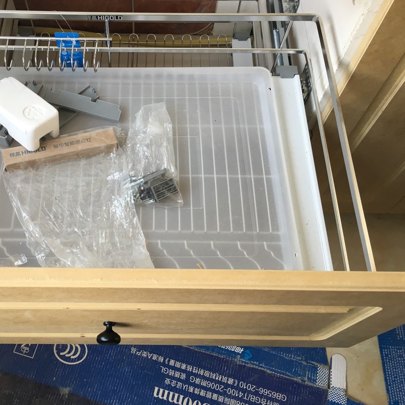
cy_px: 201
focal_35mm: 35
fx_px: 463
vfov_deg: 47.2
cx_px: 143
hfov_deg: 46.6
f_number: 2.2
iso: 25
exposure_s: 1/33
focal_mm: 4.15
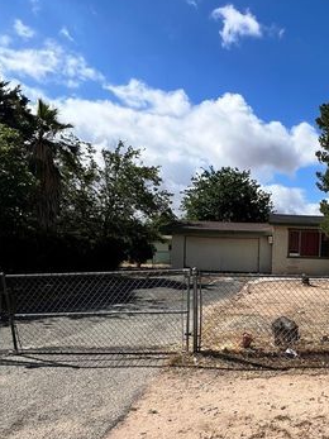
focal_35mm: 25
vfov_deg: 68.7
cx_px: 292
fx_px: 317
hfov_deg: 49.3
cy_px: 264
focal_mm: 1.57
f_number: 1.8
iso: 32
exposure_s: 1/2273
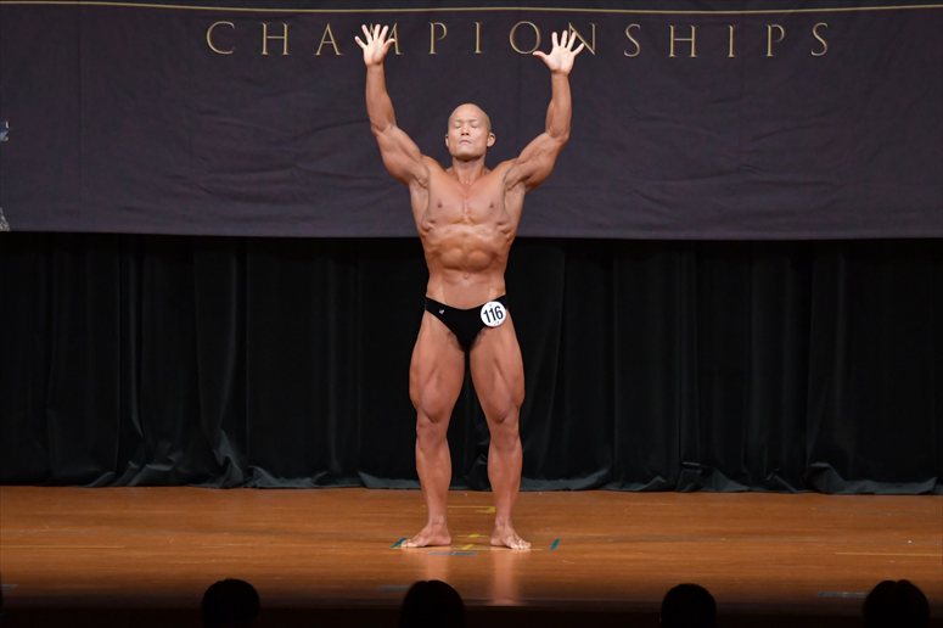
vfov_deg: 6.1
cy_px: 314
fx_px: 5891
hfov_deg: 9.2
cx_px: 472
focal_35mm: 225
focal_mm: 150
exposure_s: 1/400
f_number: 5.6
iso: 4000
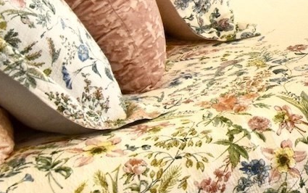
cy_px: -151
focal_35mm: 69
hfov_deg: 22.3
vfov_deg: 16.1
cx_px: 506
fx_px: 579
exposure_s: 1/60
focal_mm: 10
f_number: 6.3
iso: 320
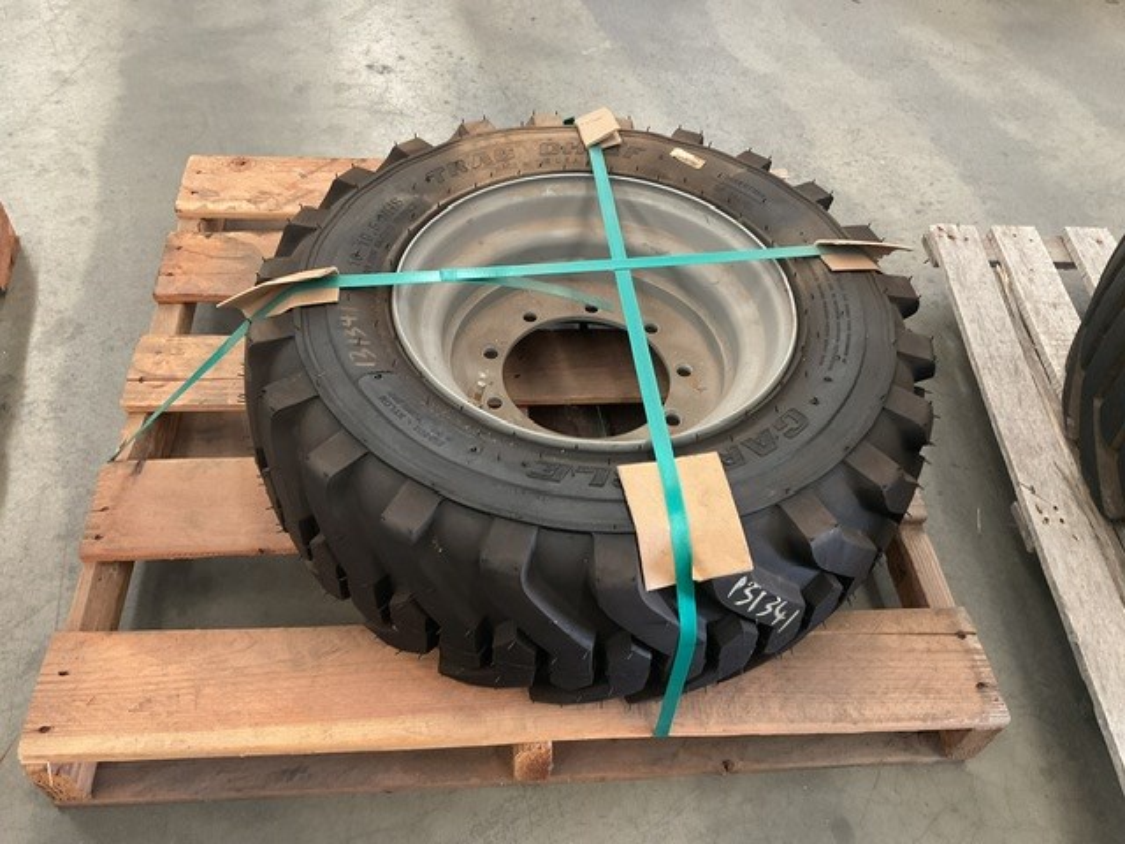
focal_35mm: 29
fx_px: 942
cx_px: 562
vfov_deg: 48.2
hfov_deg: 61.7
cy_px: 422
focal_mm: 3
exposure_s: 1/60
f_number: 1.8
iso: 160
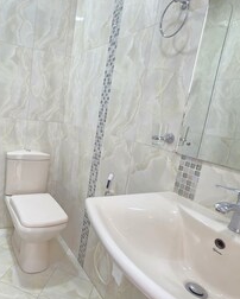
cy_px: 156
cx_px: 65
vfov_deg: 72.5
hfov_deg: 58.3
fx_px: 204
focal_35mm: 23
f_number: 1.9
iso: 320
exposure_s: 1/50
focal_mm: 2.2
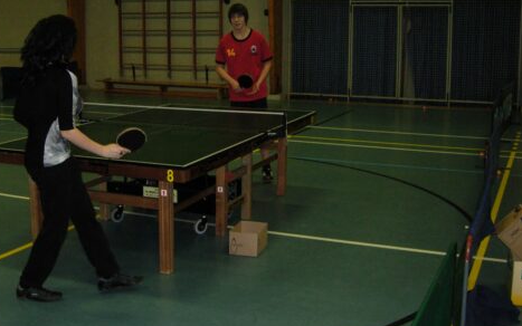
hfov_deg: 40.7
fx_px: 697
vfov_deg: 26.2
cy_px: 107
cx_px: 193
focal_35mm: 49
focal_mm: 7.5
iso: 200
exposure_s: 1/128
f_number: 2.7
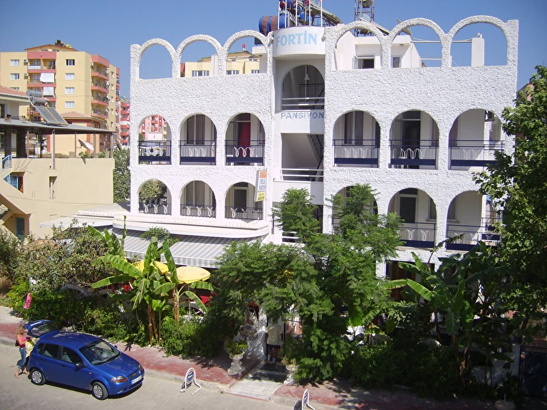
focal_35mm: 35
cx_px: 274
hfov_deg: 52.6
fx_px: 553
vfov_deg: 40.7
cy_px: 205
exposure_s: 1/250
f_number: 7.1
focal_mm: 5.8
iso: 50
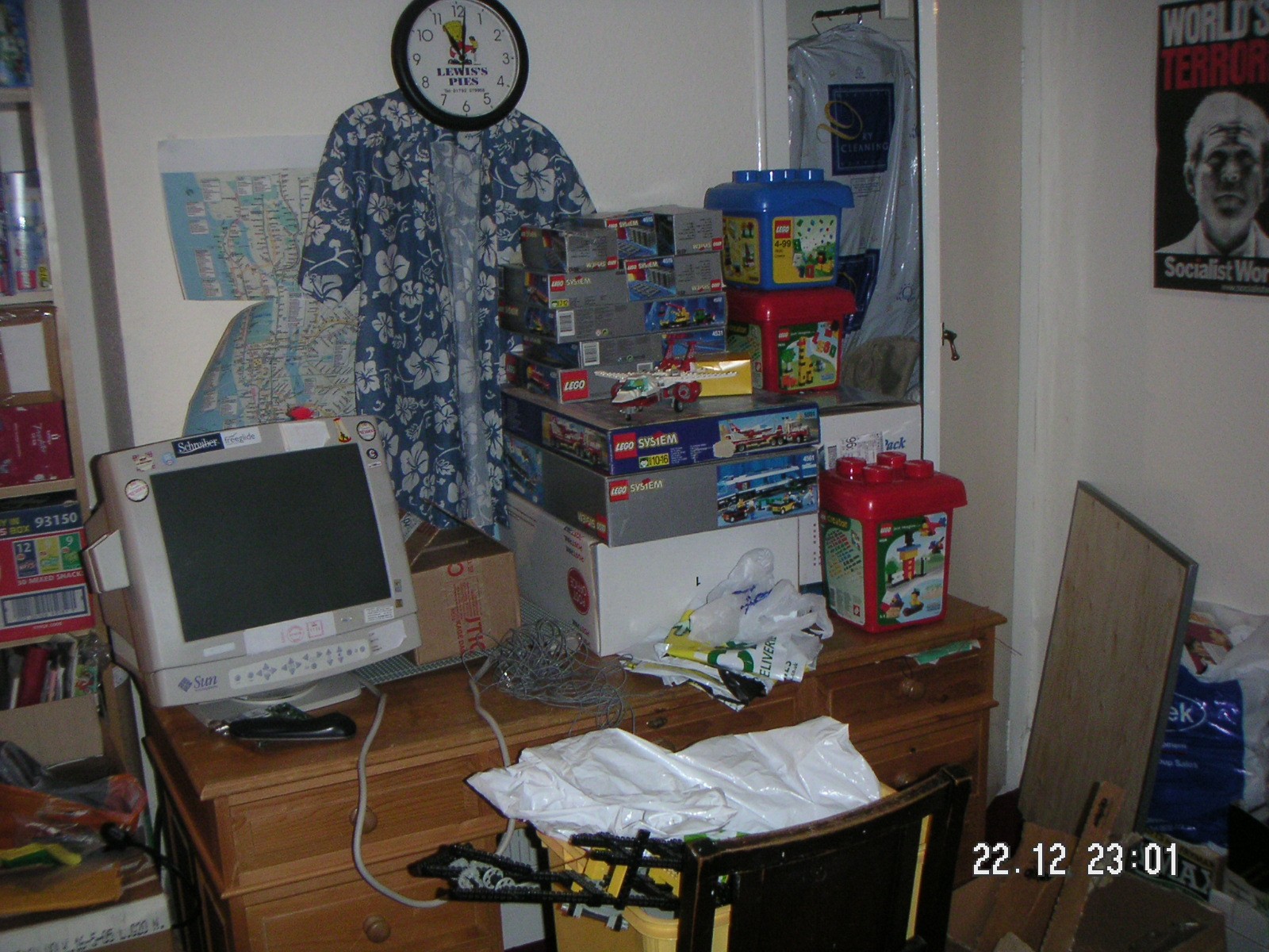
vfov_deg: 37.7
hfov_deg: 49.0
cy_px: 476
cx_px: 634
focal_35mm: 38
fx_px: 1393
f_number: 2.8
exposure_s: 1/45
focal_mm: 6
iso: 160
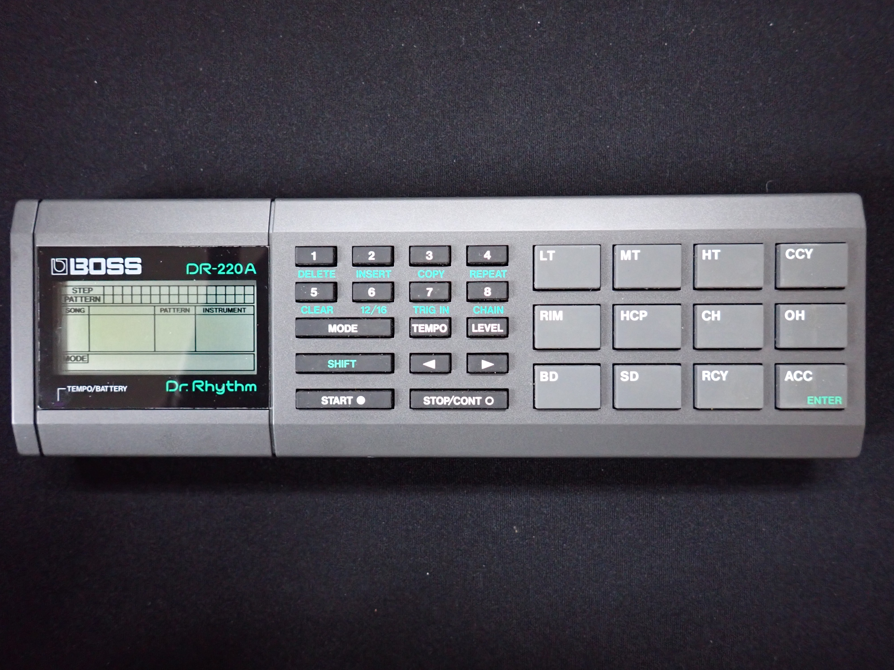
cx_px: 447
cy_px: 335
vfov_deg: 54.9
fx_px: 646
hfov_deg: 69.4
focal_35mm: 25
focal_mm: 4.5
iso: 640
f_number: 2
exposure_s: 1/30
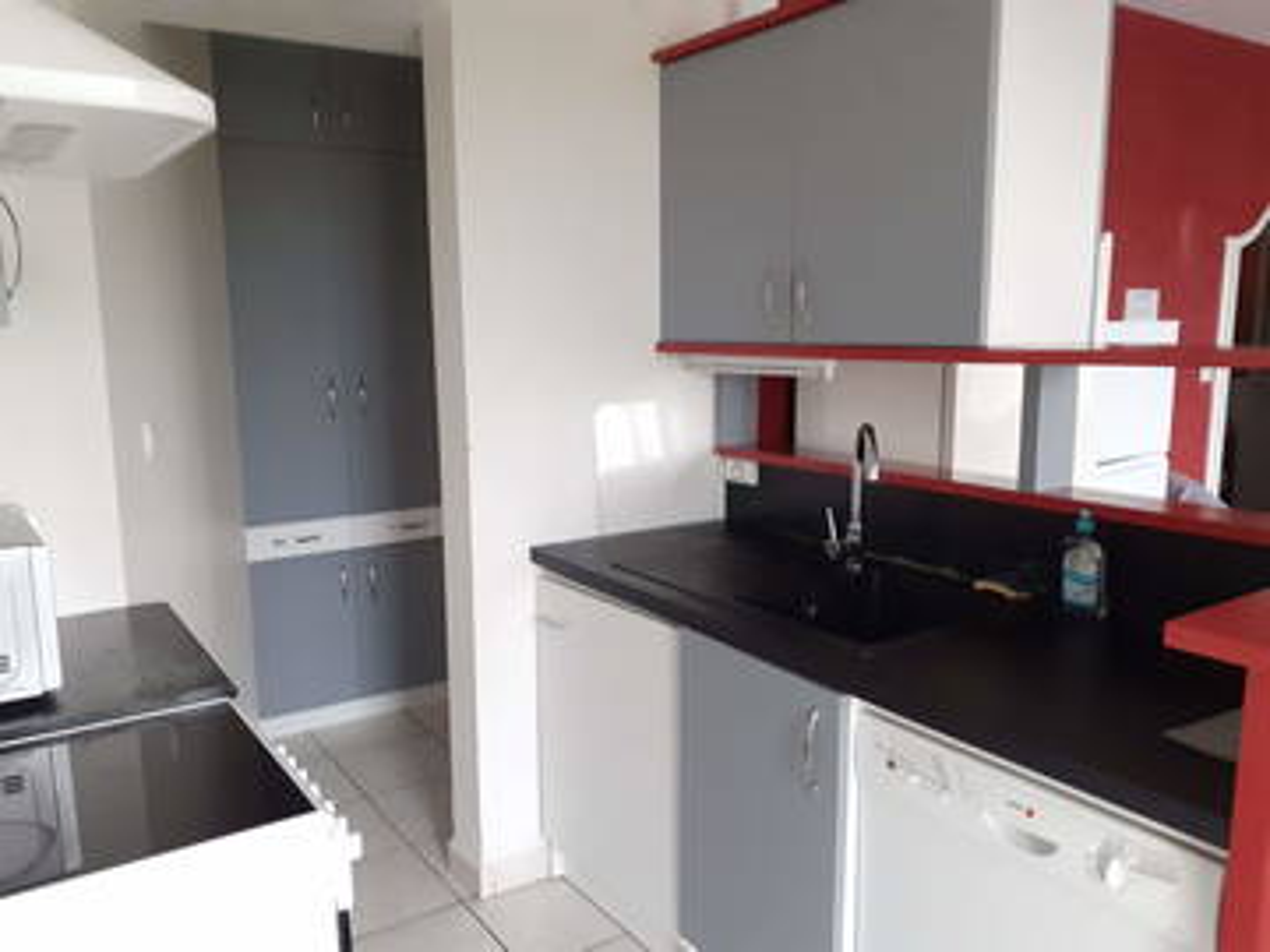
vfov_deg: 51.4
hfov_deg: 65.3
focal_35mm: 27
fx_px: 991
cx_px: 635
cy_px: 476
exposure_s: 1/33
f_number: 1.9
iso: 200
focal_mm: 3.6
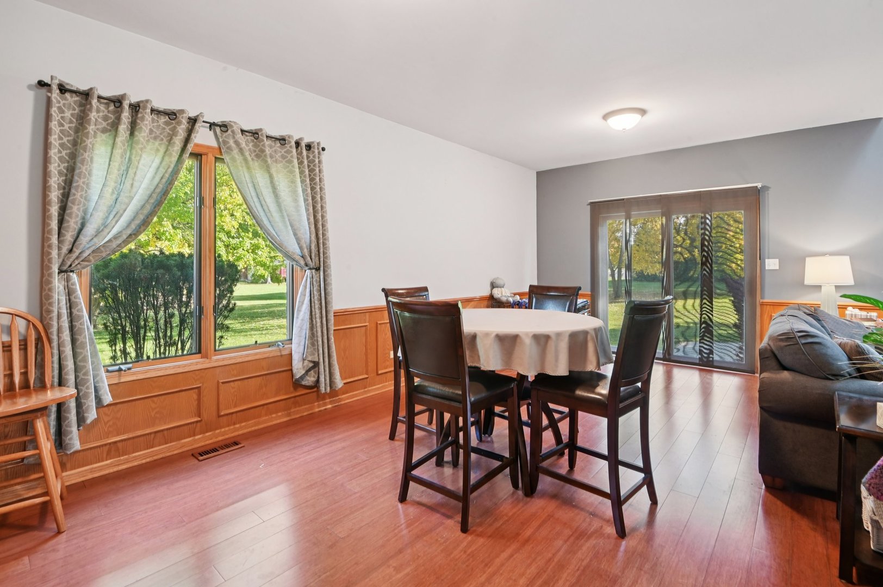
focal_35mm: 16
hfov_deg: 96.8
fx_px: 392
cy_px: 294
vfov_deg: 73.7
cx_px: 442
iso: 400
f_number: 13
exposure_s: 1/3.33
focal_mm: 16
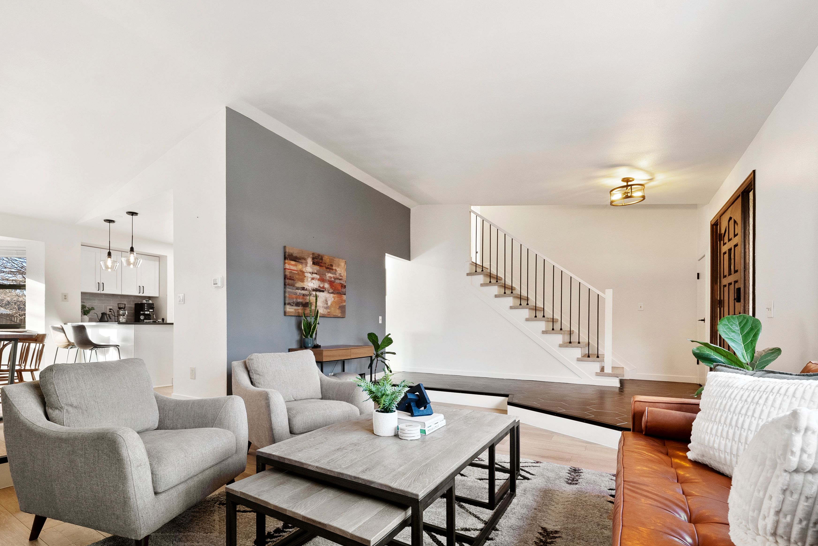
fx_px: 386
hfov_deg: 92.5
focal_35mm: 17
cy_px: 330
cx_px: 343
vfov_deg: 69.7
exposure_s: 1/10
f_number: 8
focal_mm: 14
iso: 640
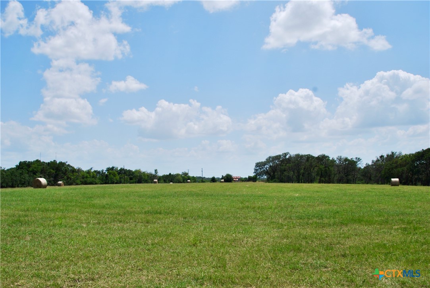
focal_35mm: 38
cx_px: 215
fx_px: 448
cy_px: 144
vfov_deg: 35.6
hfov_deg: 51.2
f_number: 9
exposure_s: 1/320
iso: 100
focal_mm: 25
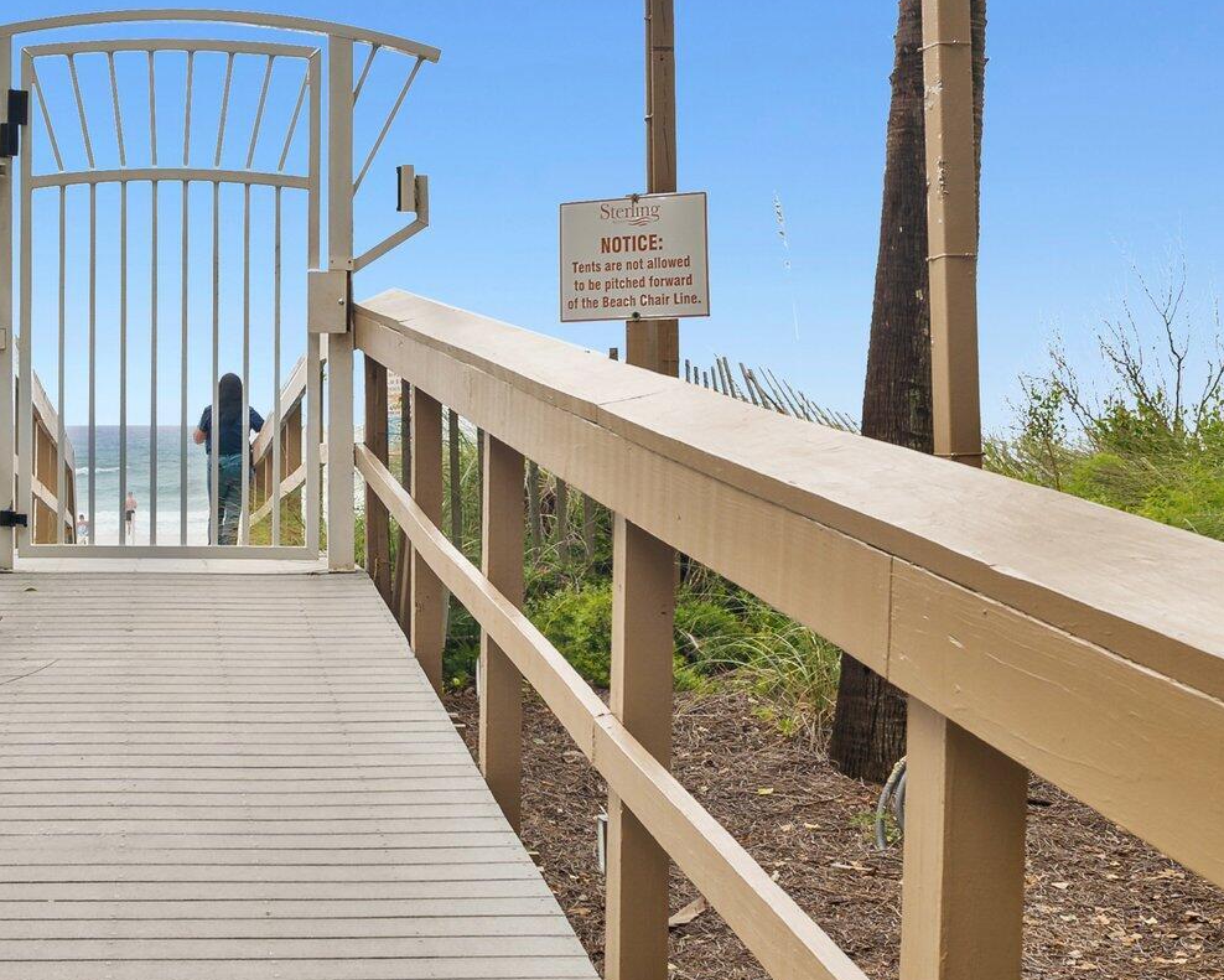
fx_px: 2537
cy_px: 416
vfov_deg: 21.8
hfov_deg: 26.4
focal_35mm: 70
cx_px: 177
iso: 100
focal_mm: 24
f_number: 9
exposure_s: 1/100
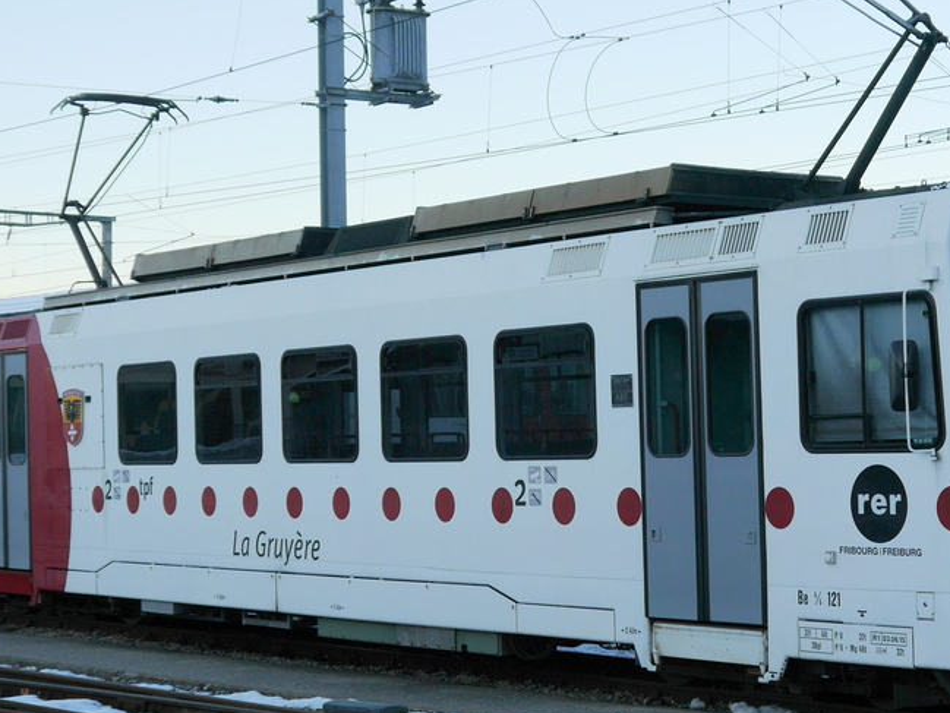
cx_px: 621
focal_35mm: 85
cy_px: 372
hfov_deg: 22.9
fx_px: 2333
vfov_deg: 17.4
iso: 160
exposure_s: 1/125
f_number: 5.6
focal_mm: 23
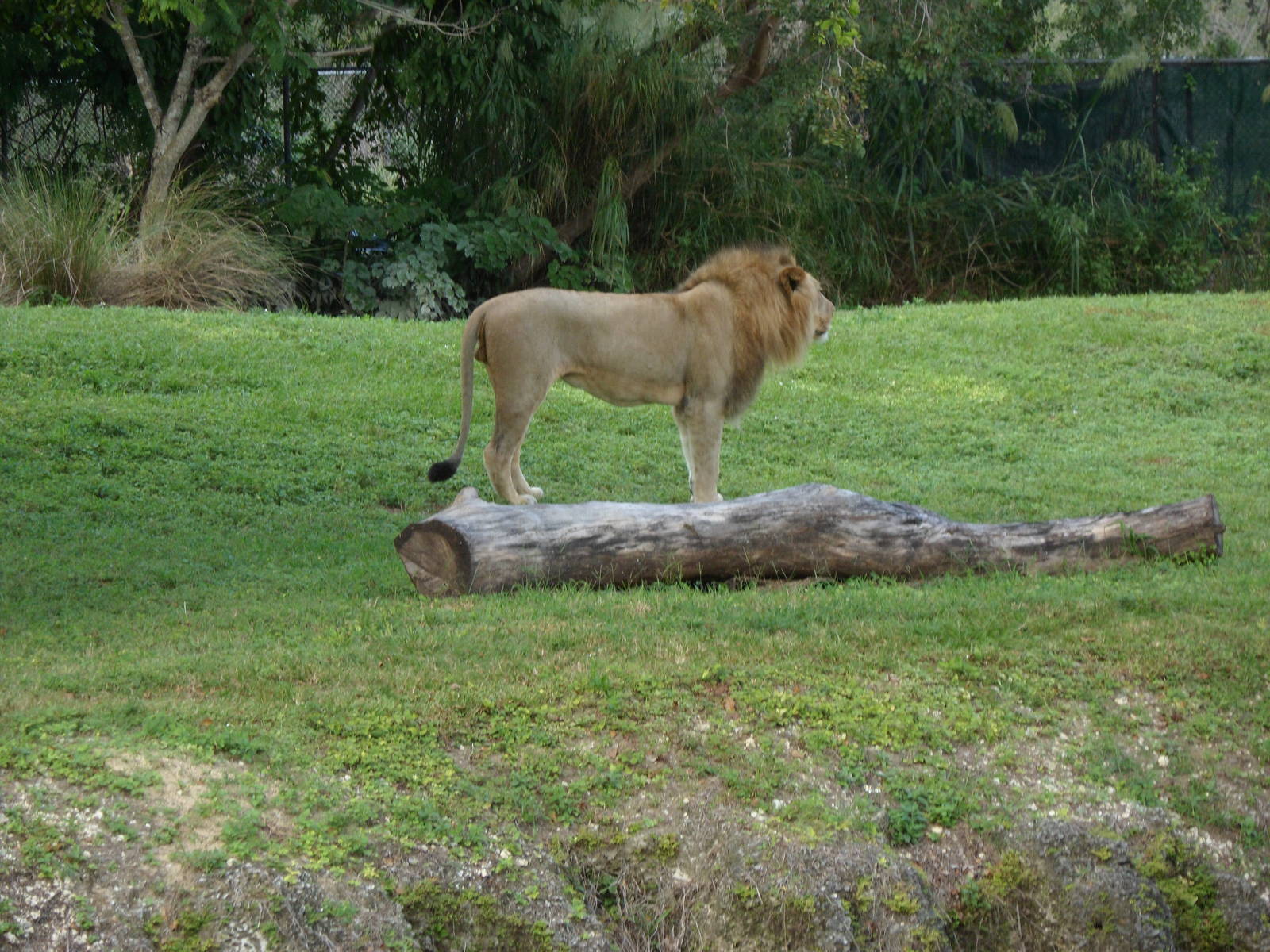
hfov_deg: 9.8
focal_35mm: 201
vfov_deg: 7.4
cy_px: 476
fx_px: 7374
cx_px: 635
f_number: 5.6
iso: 80
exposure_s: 1/60
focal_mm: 36.2
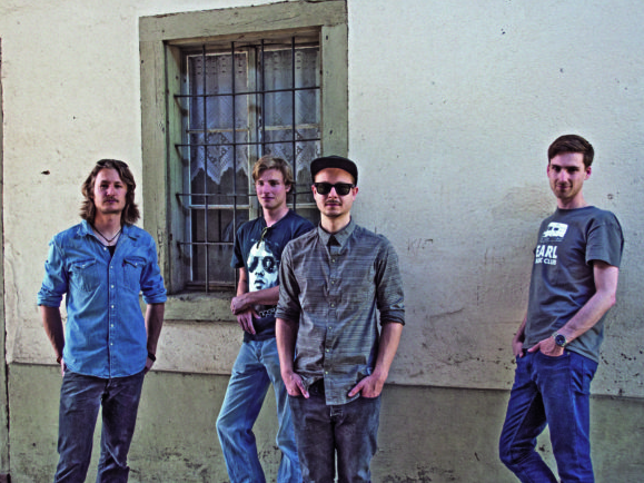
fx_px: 930
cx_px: 298
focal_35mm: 50
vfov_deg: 29.1
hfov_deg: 38.2
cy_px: 236
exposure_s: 1/160
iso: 200
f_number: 4.5
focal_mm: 30
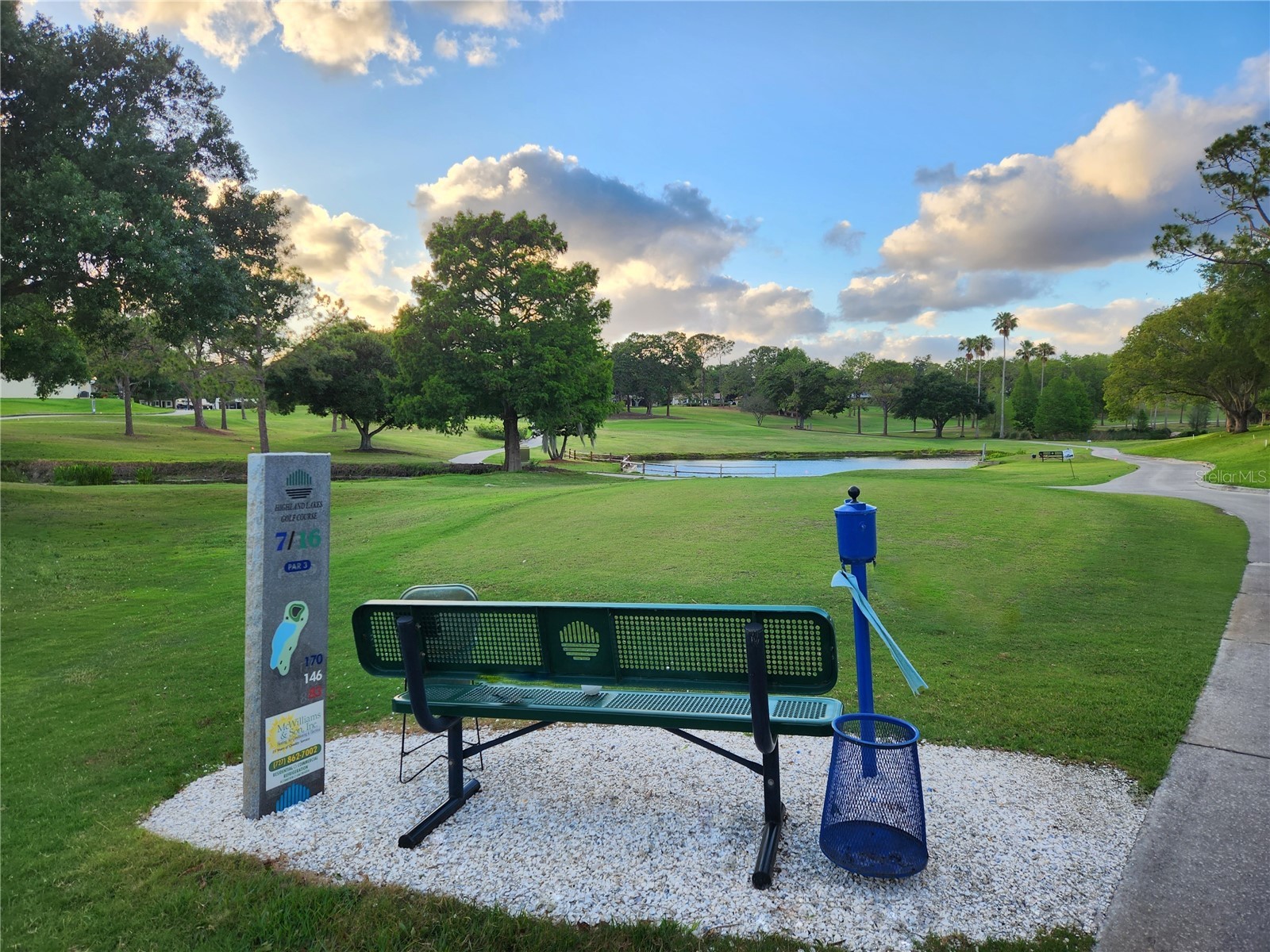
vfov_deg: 58.9
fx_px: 844
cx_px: 635
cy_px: 476
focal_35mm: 23
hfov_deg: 73.9
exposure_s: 1/331
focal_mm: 5.4
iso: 20
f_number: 1.8
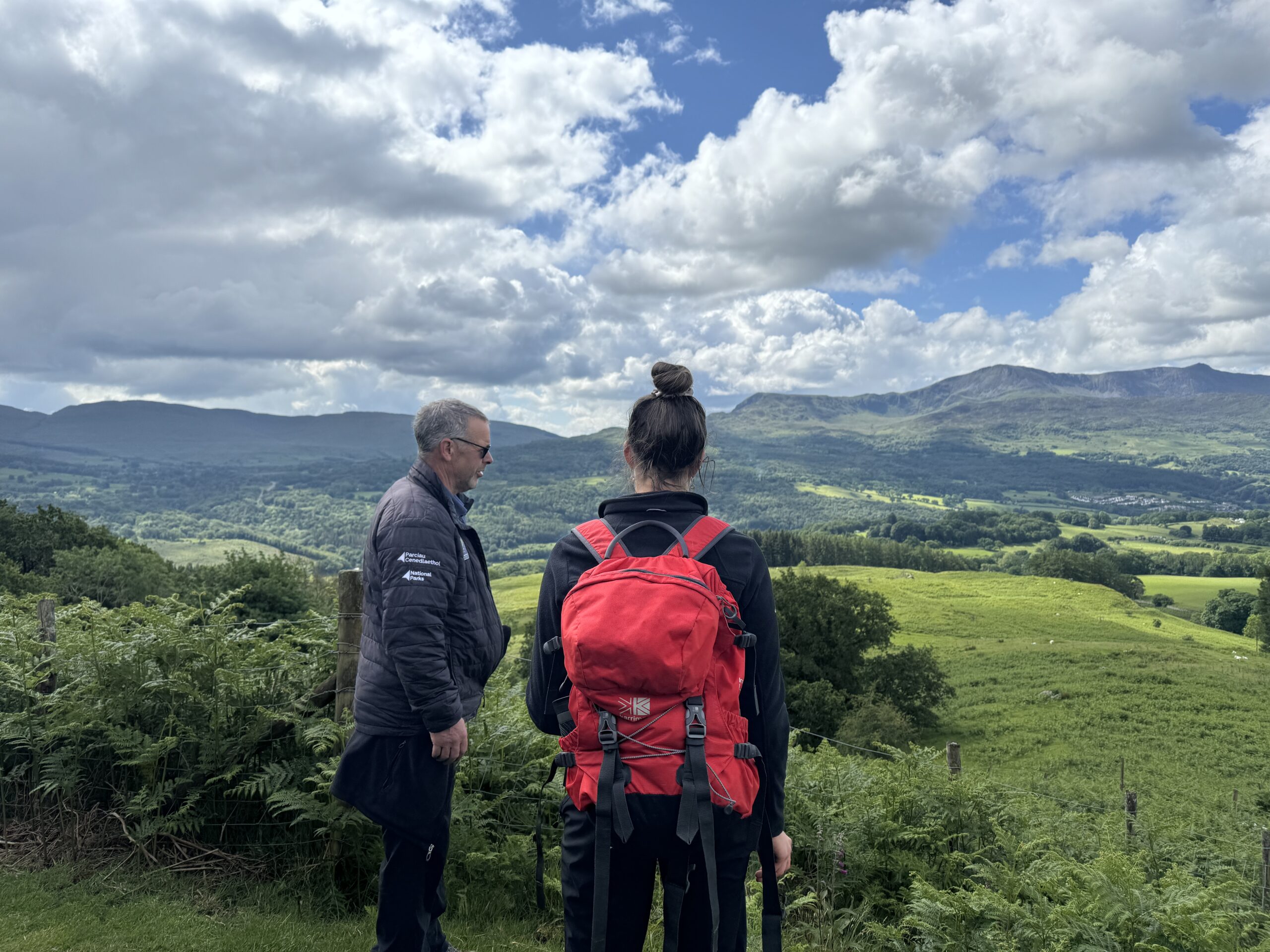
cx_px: 635
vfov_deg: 56.8
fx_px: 881
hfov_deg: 71.6
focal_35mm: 24
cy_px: 476
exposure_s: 1/6410
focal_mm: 6.76
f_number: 1.78
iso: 80
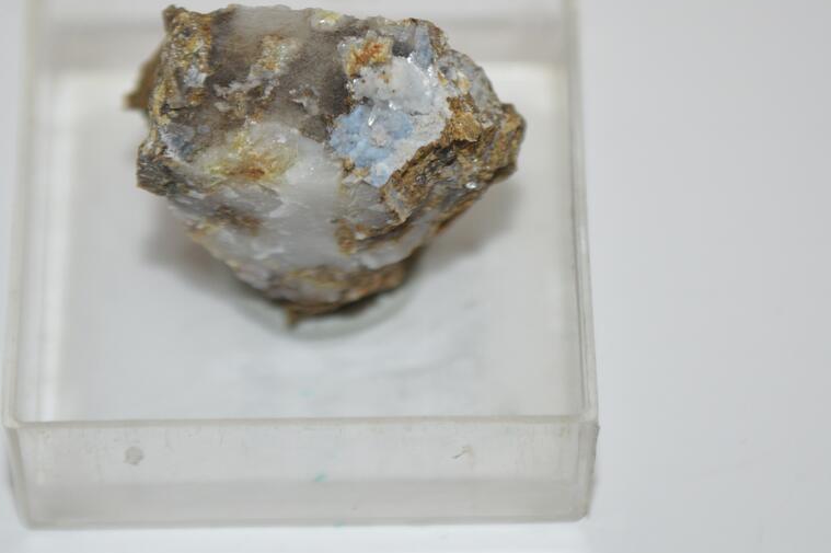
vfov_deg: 10.1
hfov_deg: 15.1
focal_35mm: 136
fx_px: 3133
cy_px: 131
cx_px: 369
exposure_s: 1/60
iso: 640
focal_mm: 55
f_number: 5.6
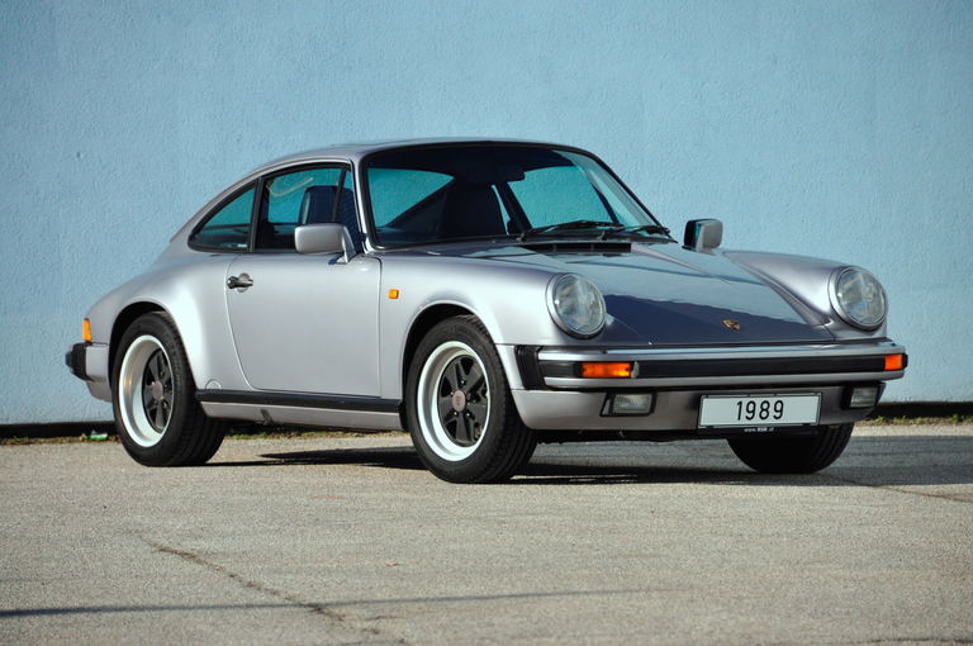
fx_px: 6276
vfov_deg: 5.9
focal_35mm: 232
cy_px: 323
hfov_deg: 8.9
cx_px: 486
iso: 500
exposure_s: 1/800
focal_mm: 155
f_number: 6
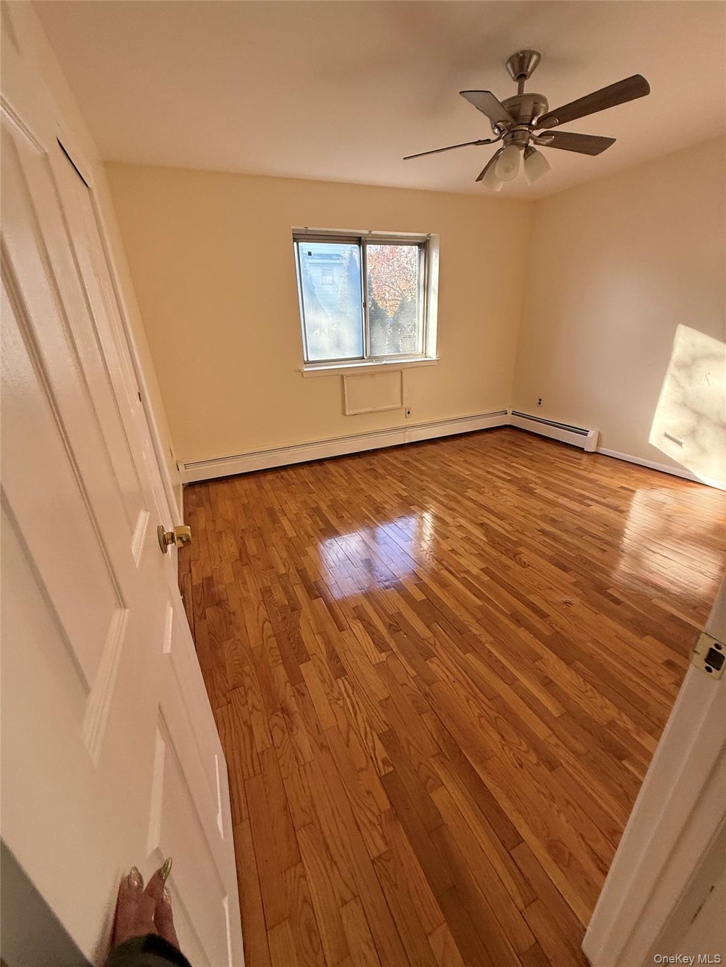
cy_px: 484
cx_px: 363
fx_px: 391
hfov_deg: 85.7
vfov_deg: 102.1
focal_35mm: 14
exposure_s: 1/99
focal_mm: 2.22
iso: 125
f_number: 2.2
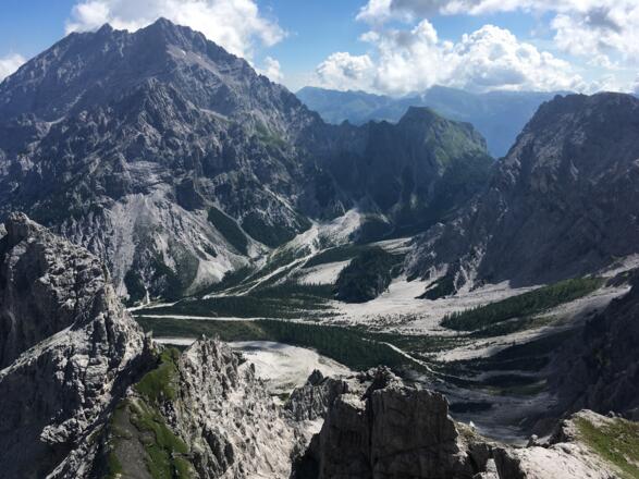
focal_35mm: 29
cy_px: 240
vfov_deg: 48.2
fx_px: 535
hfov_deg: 61.7
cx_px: 320
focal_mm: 4.15
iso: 25
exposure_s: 1/1748
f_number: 2.2
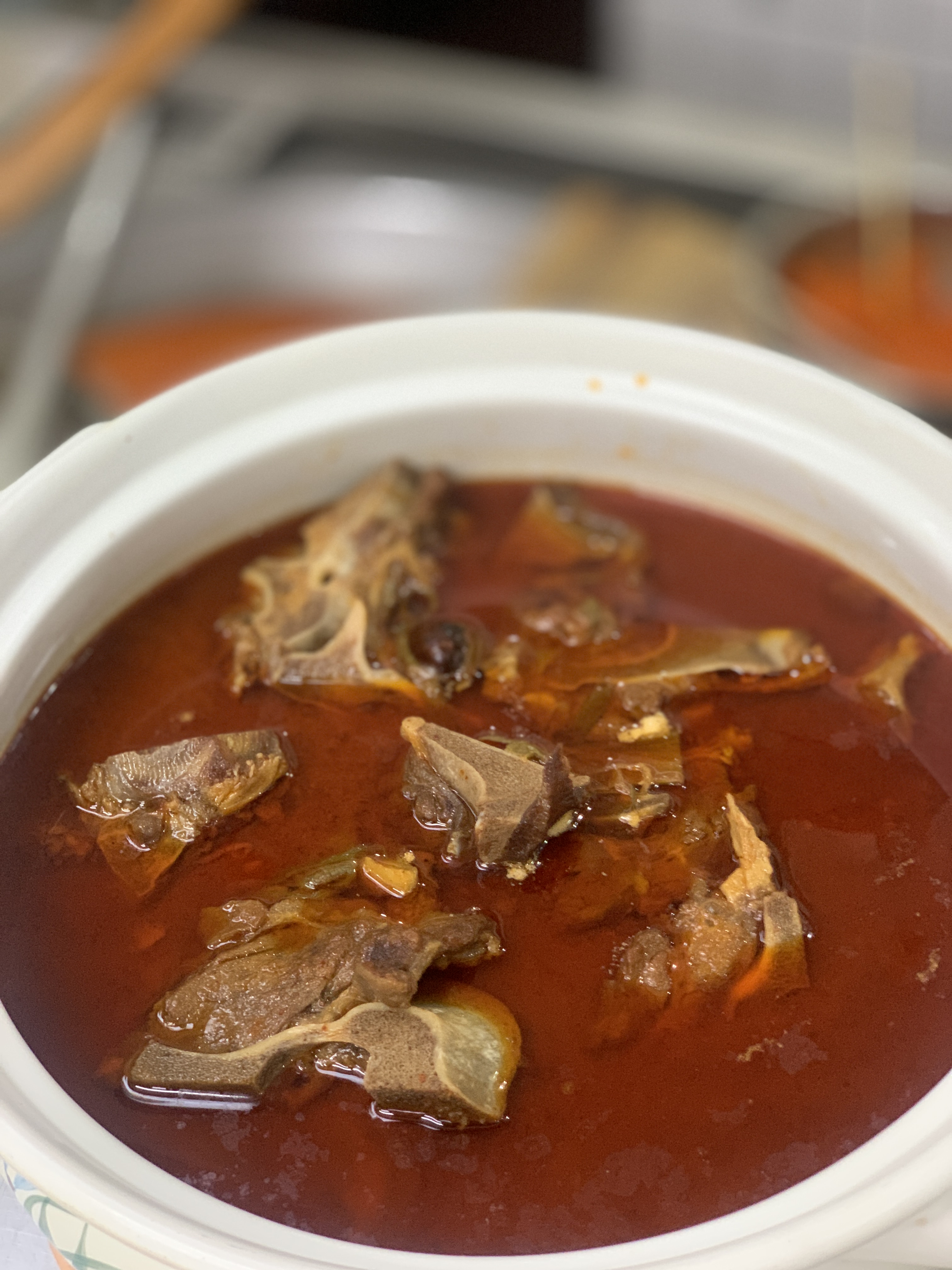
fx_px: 1907
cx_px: 476
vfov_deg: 36.8
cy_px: 635
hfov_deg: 28.0
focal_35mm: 52
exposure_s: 1/50
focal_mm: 6
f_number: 2.4
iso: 200
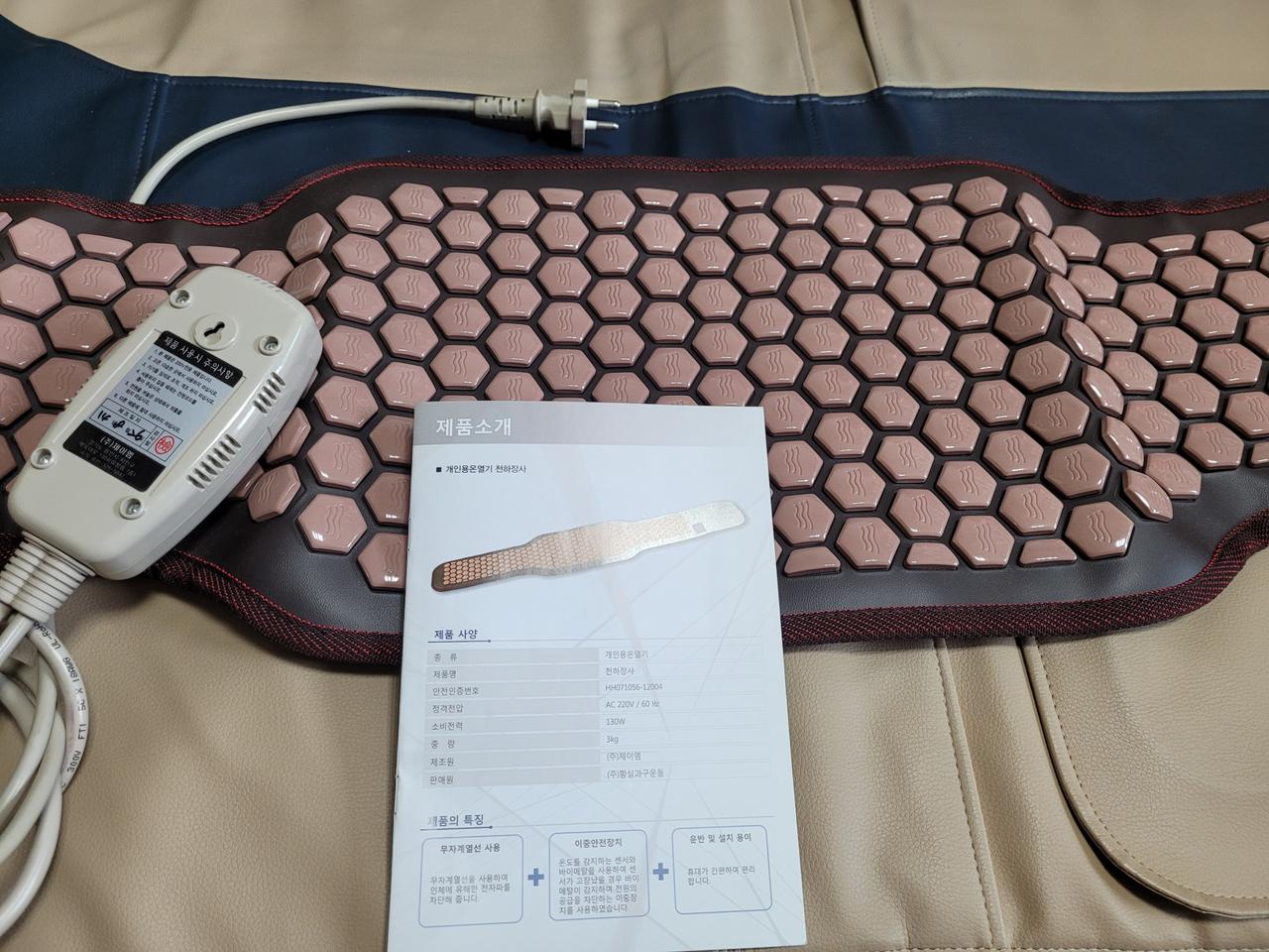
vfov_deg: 53.1
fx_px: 953
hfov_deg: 67.3
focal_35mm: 26
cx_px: 634
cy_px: 476
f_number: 1.8
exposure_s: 1/120
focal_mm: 5.4
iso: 200
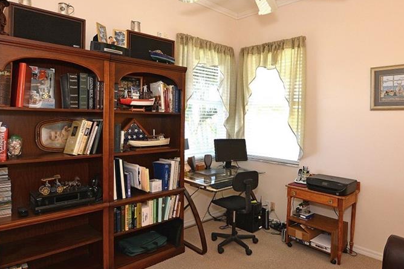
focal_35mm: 23
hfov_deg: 76.0
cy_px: 122
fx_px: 258
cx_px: 220
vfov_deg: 55.0
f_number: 4
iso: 250
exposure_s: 1/60
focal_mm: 10
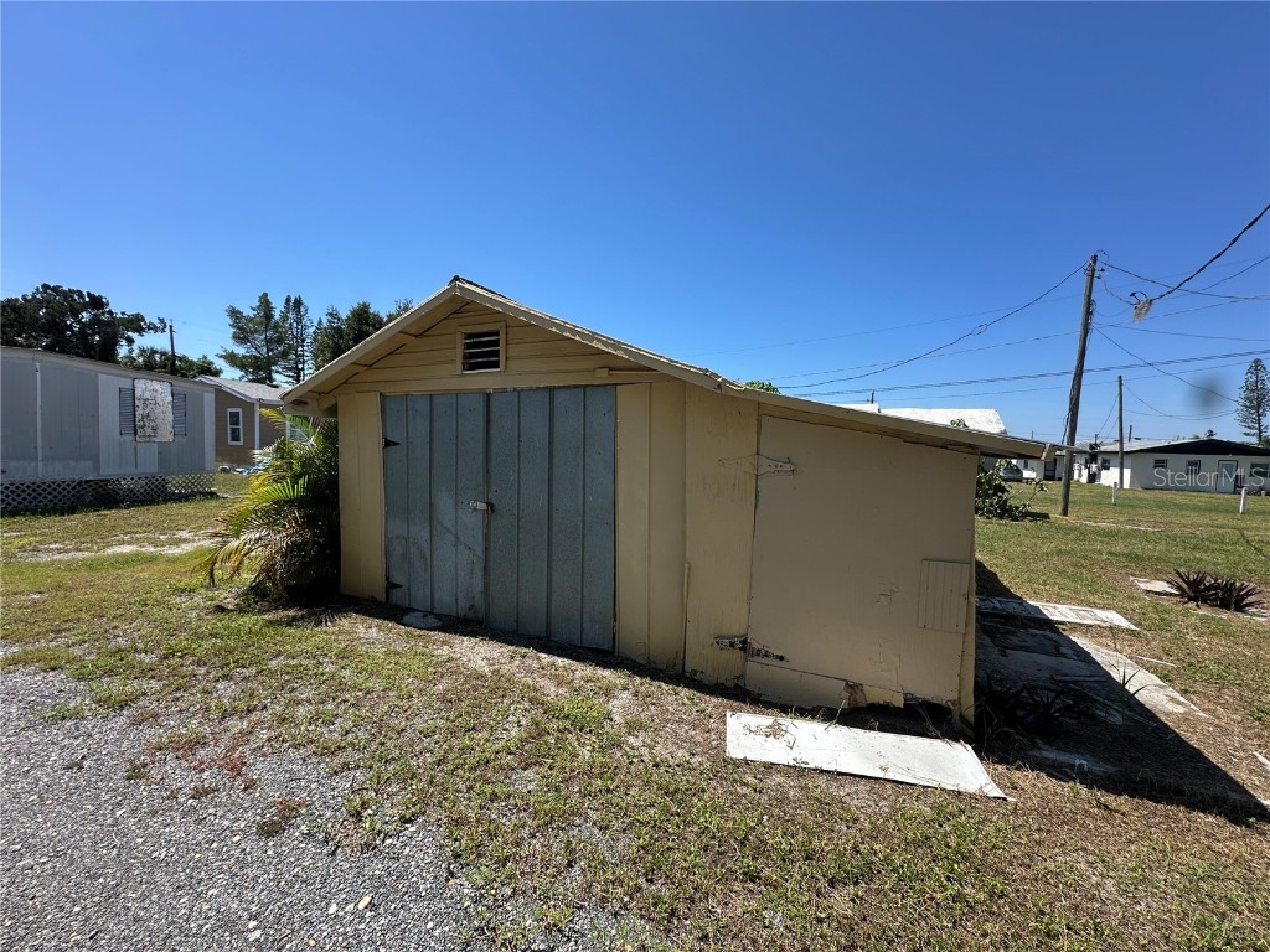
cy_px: 476
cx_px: 635
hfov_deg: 102.1
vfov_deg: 85.7
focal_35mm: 14
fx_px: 514
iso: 40
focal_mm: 2.22
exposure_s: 1/1171
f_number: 2.2
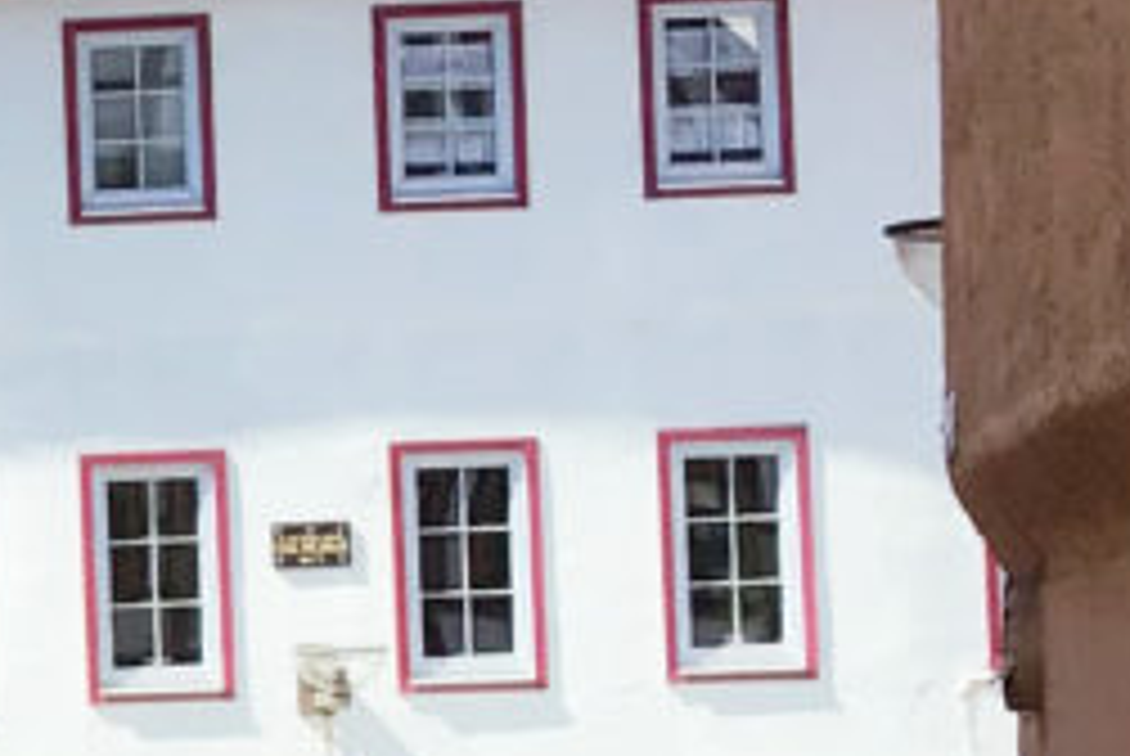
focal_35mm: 197
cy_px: 572
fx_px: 6191
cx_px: -1288
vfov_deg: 7.0
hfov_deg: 9.6
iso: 25
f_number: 2.4
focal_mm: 3.3
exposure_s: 1/512
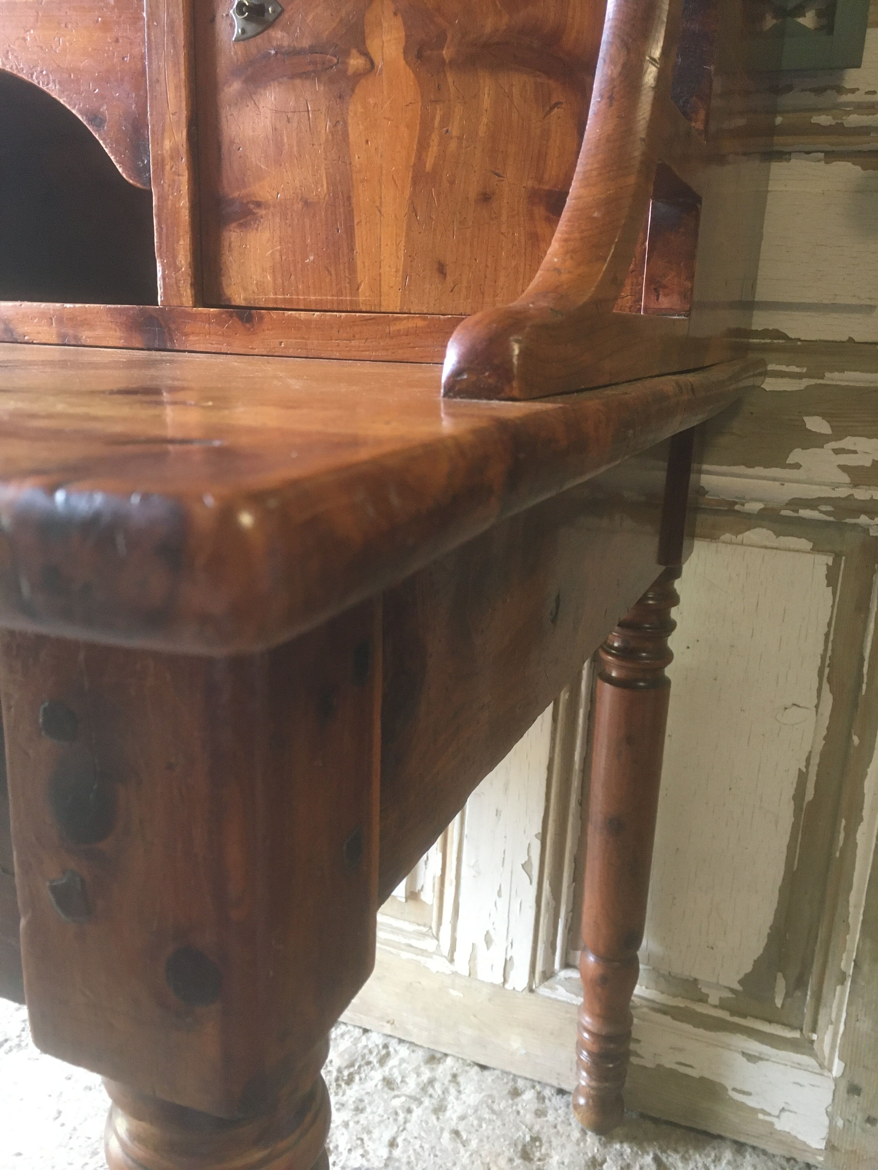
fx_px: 981
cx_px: 439
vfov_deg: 61.7
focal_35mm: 29
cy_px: 585
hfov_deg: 48.2
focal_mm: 4.15
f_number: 2.2
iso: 200
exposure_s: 1/33
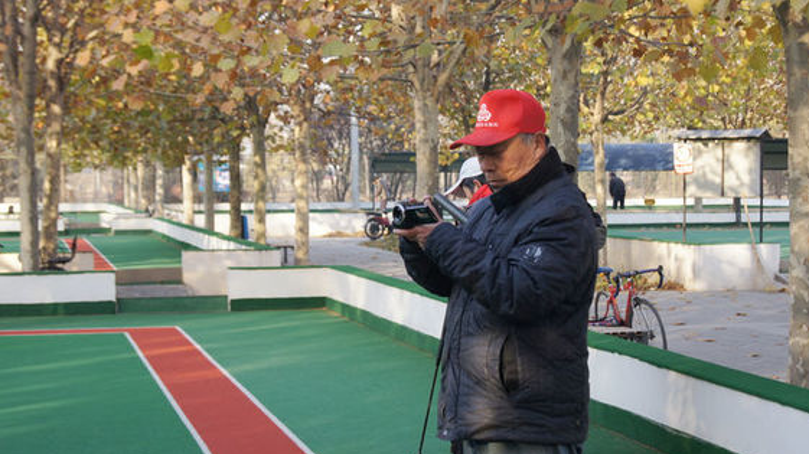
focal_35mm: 84
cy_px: 195
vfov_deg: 14.4
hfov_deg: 25.3
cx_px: 410
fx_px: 1801
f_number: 5.6
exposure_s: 1/80
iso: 100
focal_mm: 50
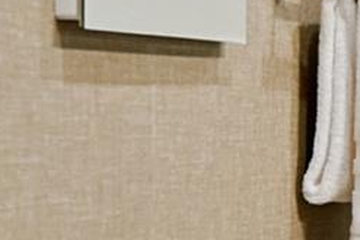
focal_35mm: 176
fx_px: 1761
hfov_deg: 10.1
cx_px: 877
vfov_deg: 7.8
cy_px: 129
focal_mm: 19.5
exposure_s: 1/50
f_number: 3.5
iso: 400
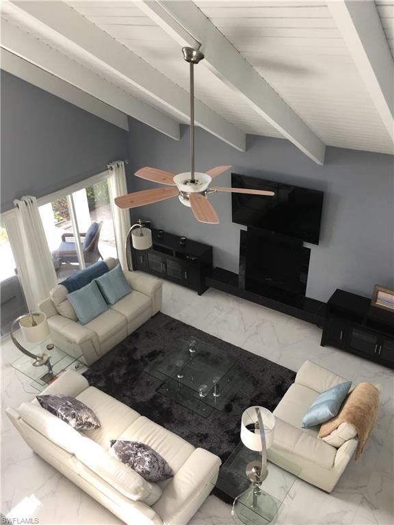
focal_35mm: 29
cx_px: 197
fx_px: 440
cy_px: 262
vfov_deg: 61.7
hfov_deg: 48.2
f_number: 2.2
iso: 32
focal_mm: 4.15
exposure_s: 1/40
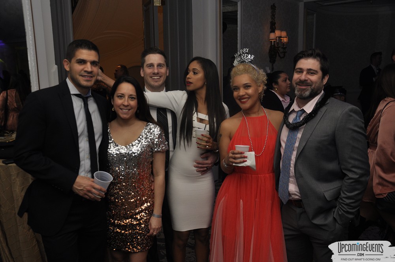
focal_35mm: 33
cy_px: 131
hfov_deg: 57.3
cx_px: 198
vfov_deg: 39.9
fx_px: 362
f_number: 5
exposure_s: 1/60
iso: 400
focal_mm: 22
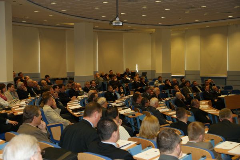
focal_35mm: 60
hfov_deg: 33.4
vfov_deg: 22.6
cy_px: 80
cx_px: 120
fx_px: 400
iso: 400
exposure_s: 1/60
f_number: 5.6
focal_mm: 40
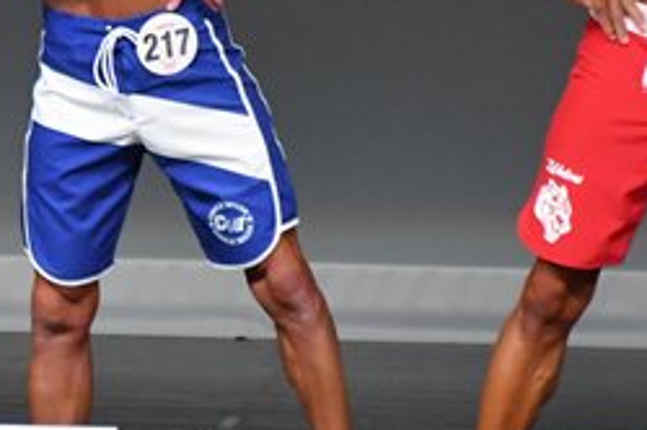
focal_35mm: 1164
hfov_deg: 1.8
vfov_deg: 1.2
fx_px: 20892
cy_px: -5
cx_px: 17
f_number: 5.6
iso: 5000
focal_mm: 250
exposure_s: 1/400
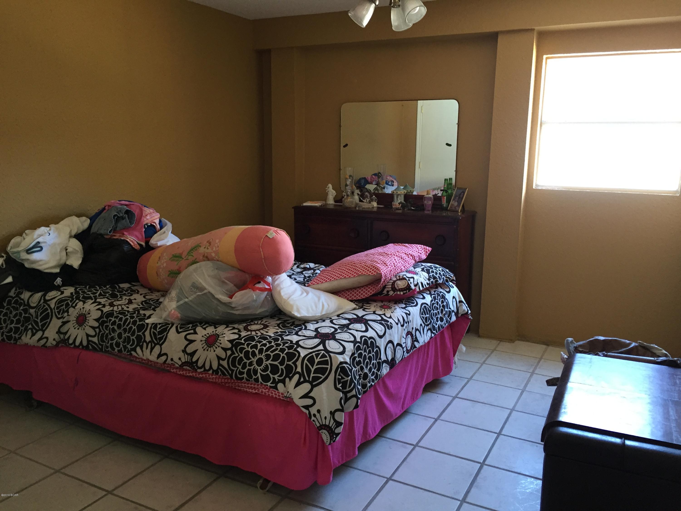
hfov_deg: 61.7
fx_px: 571
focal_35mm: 29
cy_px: 256
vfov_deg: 48.2
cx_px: 340
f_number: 2.2
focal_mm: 4.15
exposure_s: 1/33
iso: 160
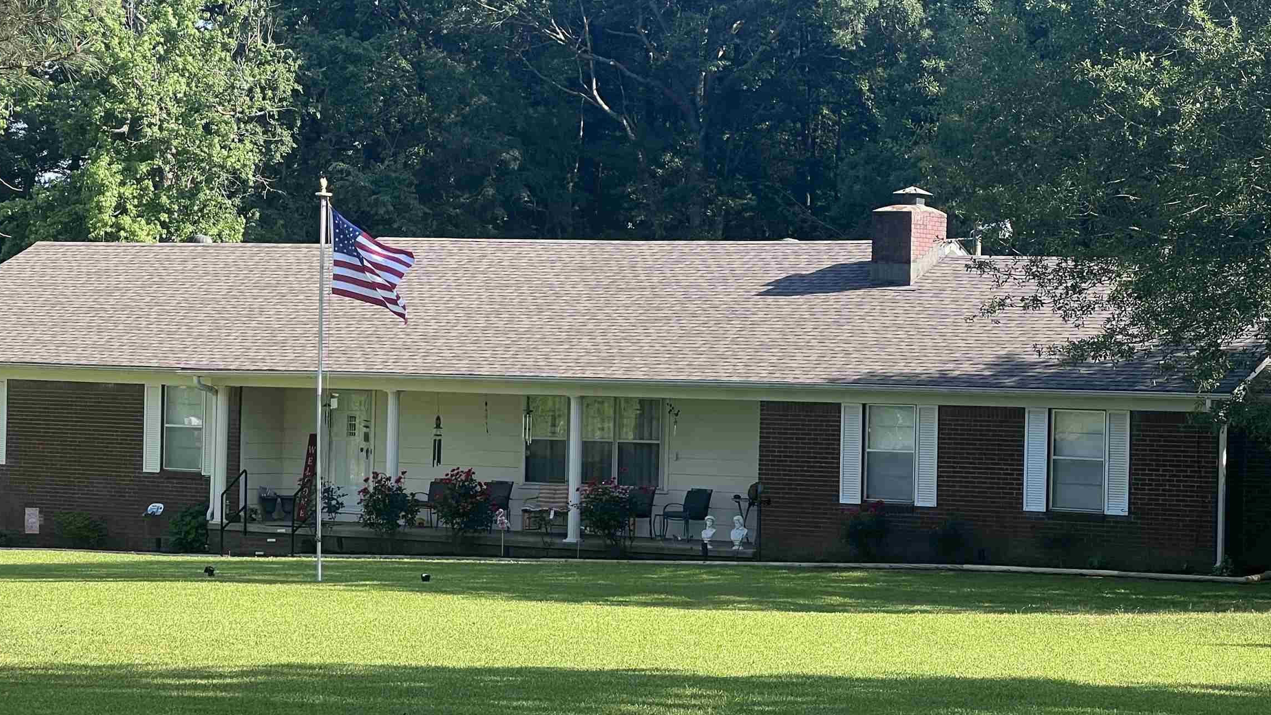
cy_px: 406
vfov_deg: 10.8
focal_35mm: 112
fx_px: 3774
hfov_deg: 19.1
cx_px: 514
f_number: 2.8
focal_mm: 9
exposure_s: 1/240
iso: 32
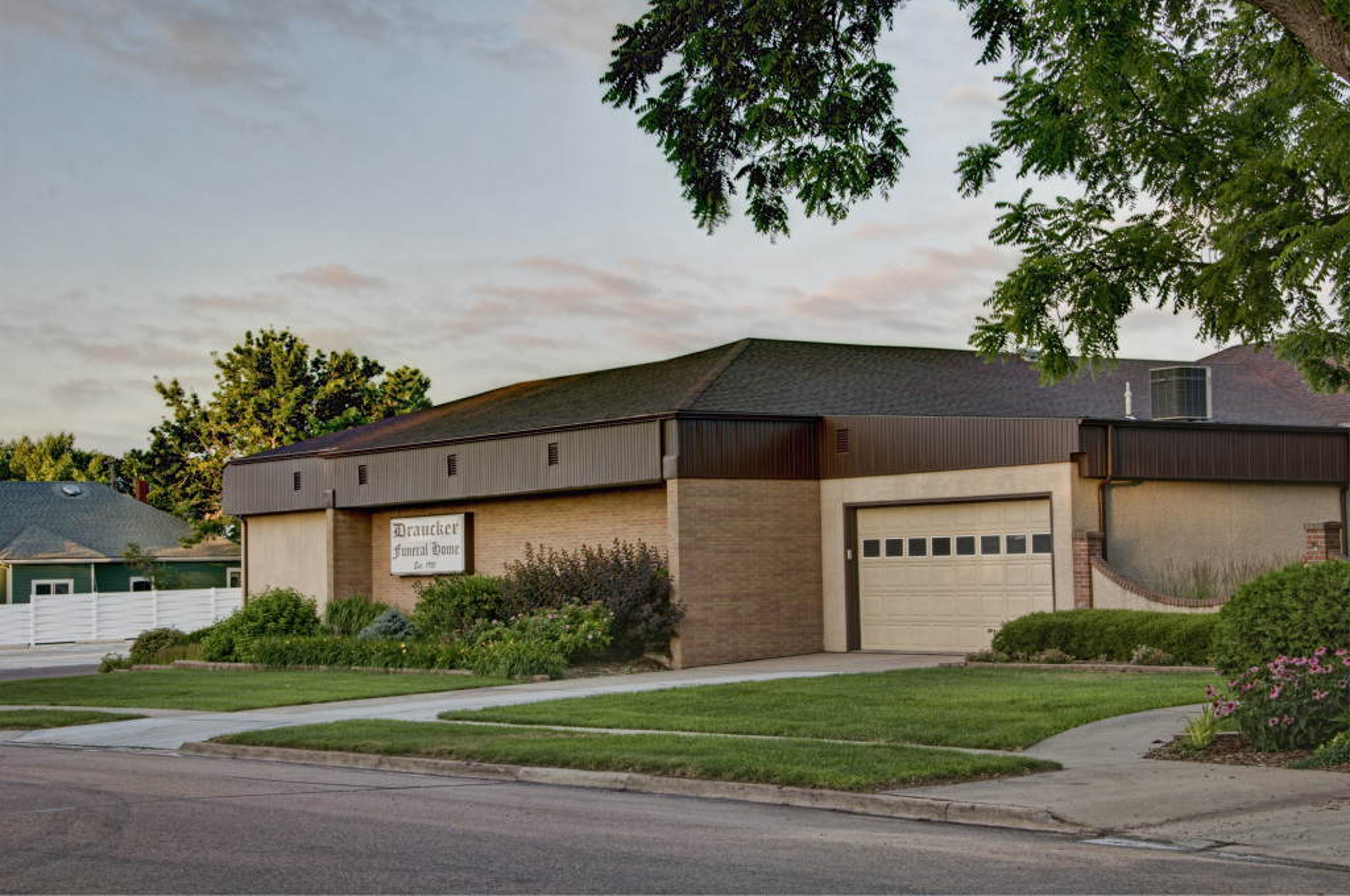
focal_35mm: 60
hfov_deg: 33.4
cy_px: 448
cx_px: 675
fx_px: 2247
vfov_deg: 22.6
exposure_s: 1/15
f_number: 16
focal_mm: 40
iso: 200
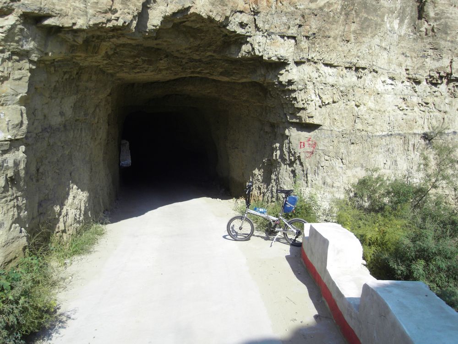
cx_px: 229
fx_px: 318
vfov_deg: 56.8
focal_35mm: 24
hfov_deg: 71.6
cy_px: 172
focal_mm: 4.3
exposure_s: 1/200
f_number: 7.3
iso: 80
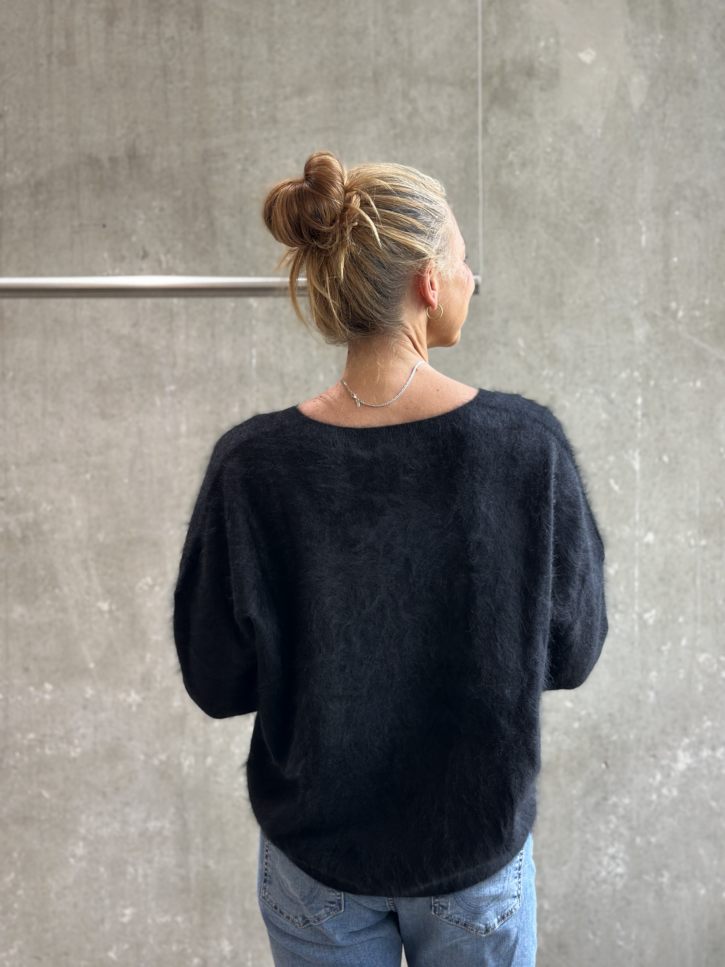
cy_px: 484
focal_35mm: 48
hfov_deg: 30.3
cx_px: 362
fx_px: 1340
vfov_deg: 39.7
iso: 125
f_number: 1.78
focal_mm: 6.86
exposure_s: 1/114
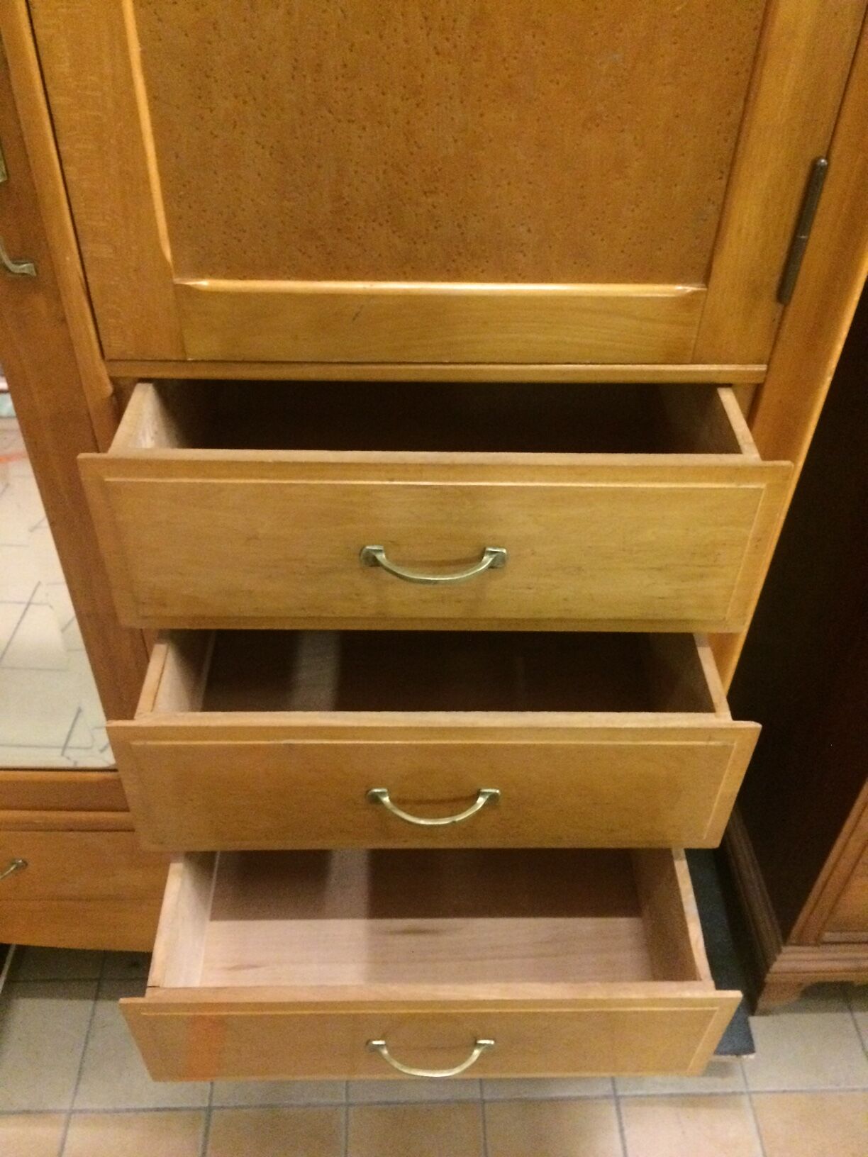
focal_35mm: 29
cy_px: 578
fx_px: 970
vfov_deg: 61.7
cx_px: 434
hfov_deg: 48.2
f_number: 2.2
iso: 500
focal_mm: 4.15
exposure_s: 1/17
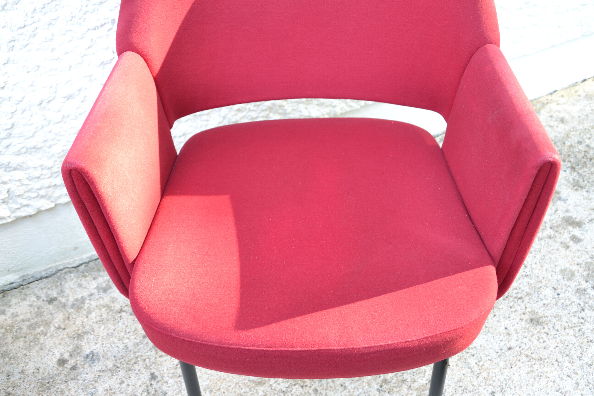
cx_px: 297
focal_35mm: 36
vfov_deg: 36.9
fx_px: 594
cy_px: 198
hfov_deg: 53.1
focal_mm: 24
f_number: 5
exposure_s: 1/20
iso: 200
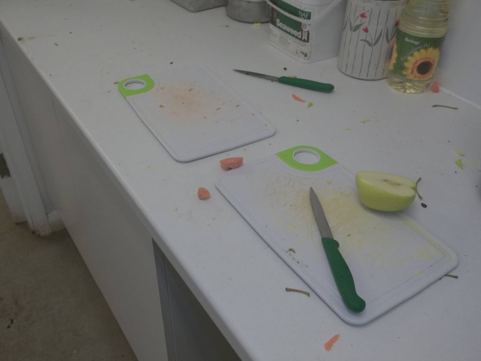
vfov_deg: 42.9
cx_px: 240
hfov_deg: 55.4
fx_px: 459
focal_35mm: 33
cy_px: 180
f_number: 3.3
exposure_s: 1/30
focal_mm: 5.9
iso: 80
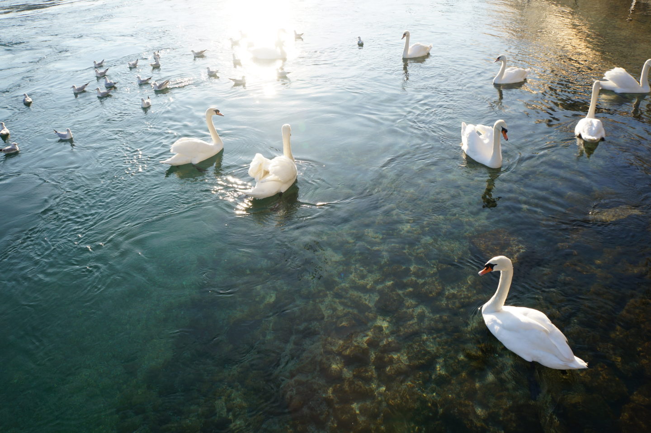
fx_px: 488
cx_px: 326
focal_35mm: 27
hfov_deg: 67.4
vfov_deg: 47.8
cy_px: 216
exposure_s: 1/80
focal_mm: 18
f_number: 9
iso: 100
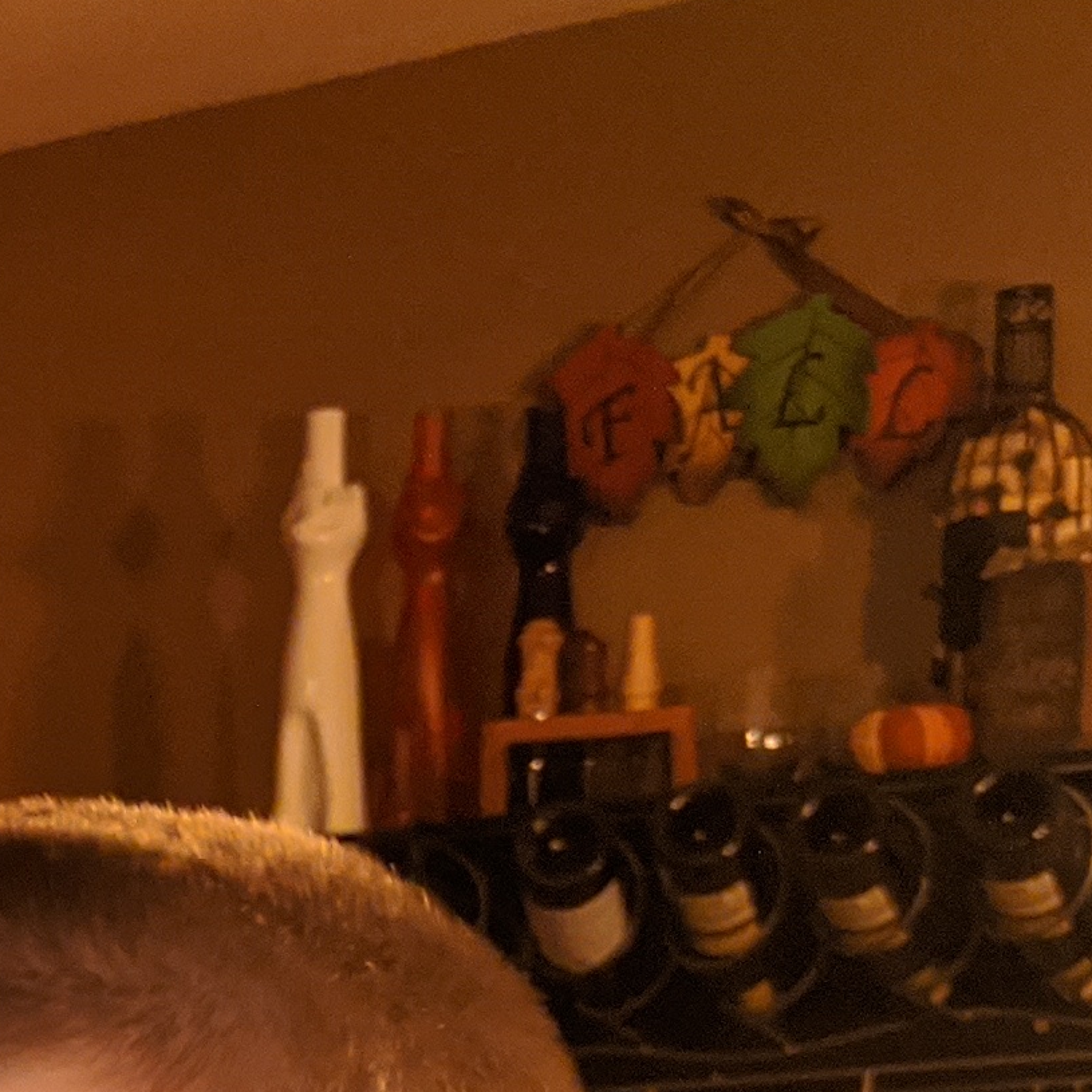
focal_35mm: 118
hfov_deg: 13.2
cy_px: 2007
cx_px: -918
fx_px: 4211
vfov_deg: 13.2
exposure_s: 1/40.1
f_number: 1.8
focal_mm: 4.44
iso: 384
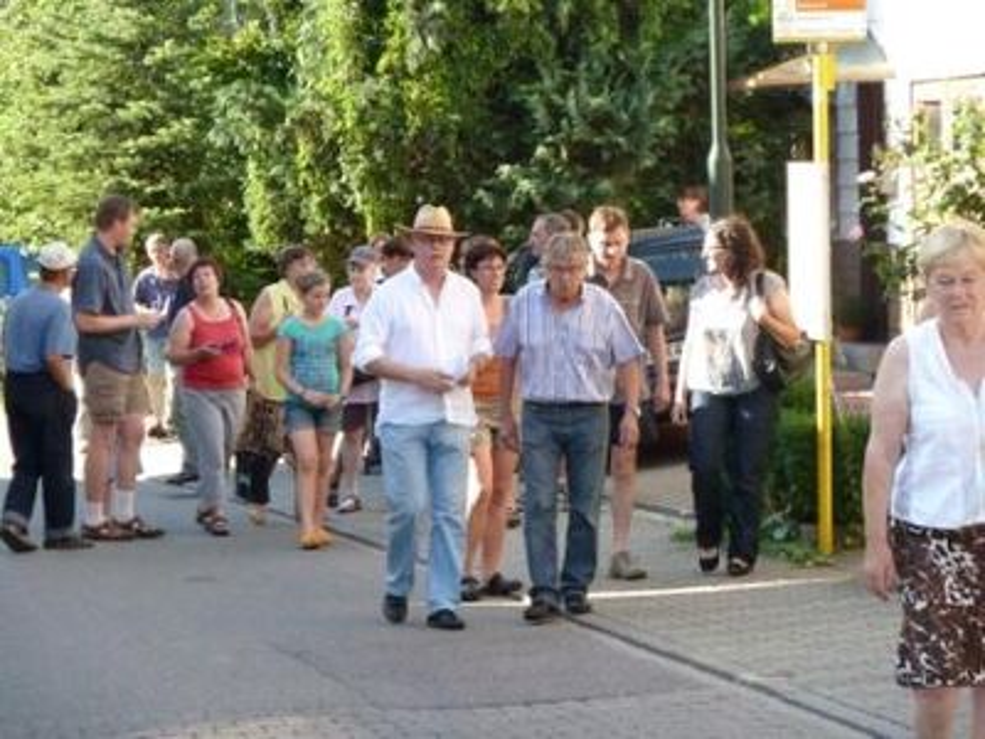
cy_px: 370
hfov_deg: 13.4
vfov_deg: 10.1
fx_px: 4183
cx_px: 492
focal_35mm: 147
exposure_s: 1/250
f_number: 4.5
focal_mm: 24.1
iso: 320
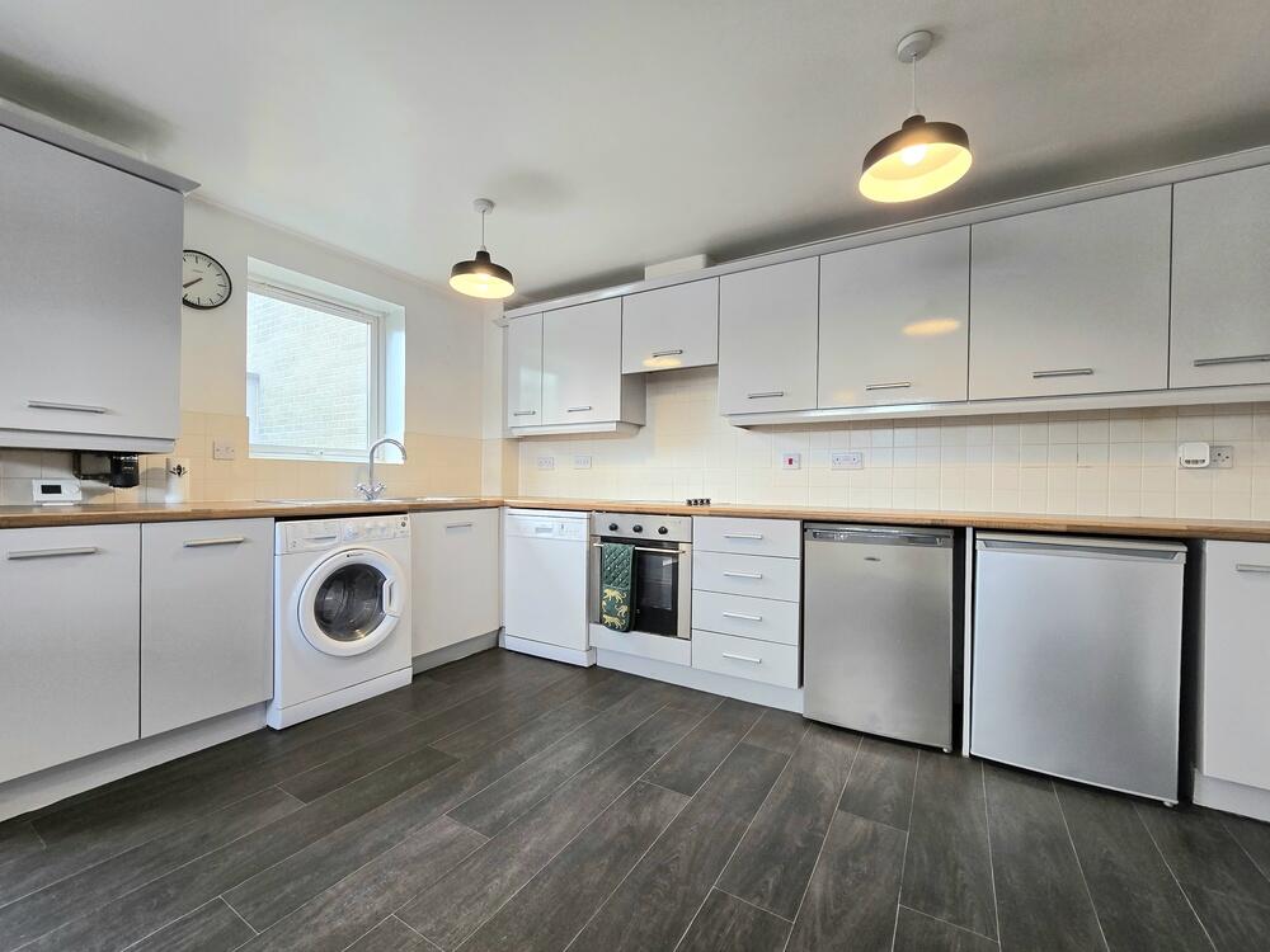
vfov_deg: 89.9
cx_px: 635
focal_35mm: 13
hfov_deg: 106.2
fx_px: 477
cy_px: 476
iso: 125
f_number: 2.2
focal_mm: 2.2
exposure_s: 1/50.3
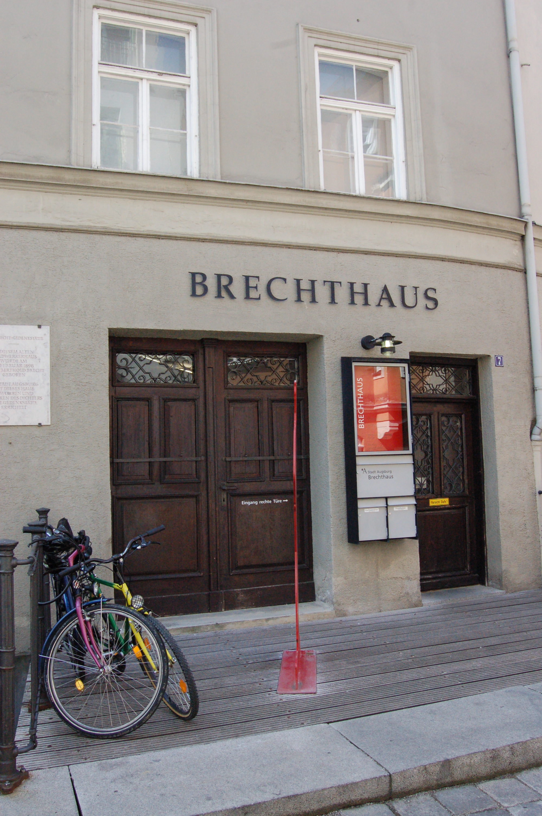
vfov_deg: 57.3
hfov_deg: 39.9
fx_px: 747
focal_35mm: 33
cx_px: 271
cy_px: 408
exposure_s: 1/320
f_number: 9
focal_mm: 22
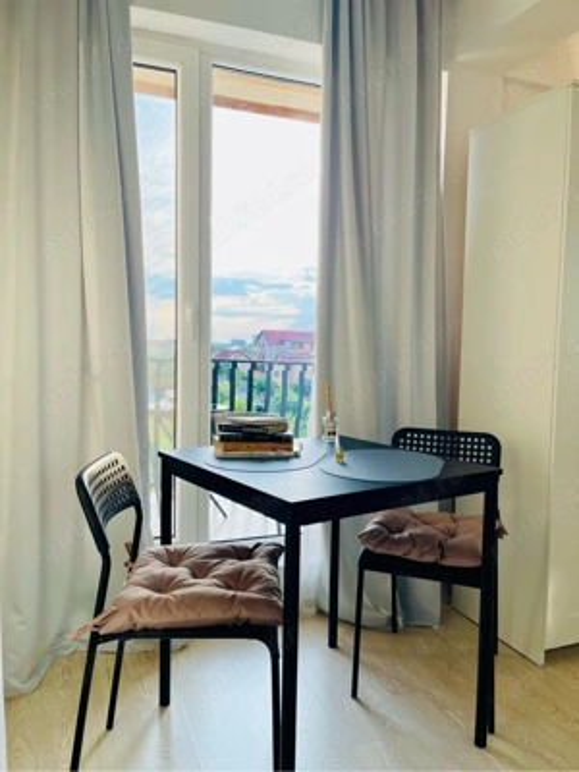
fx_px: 580
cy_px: 386
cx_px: 290
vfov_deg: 67.3
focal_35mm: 26
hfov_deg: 53.1
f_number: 1.6
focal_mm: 5.1
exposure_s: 1/336
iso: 50
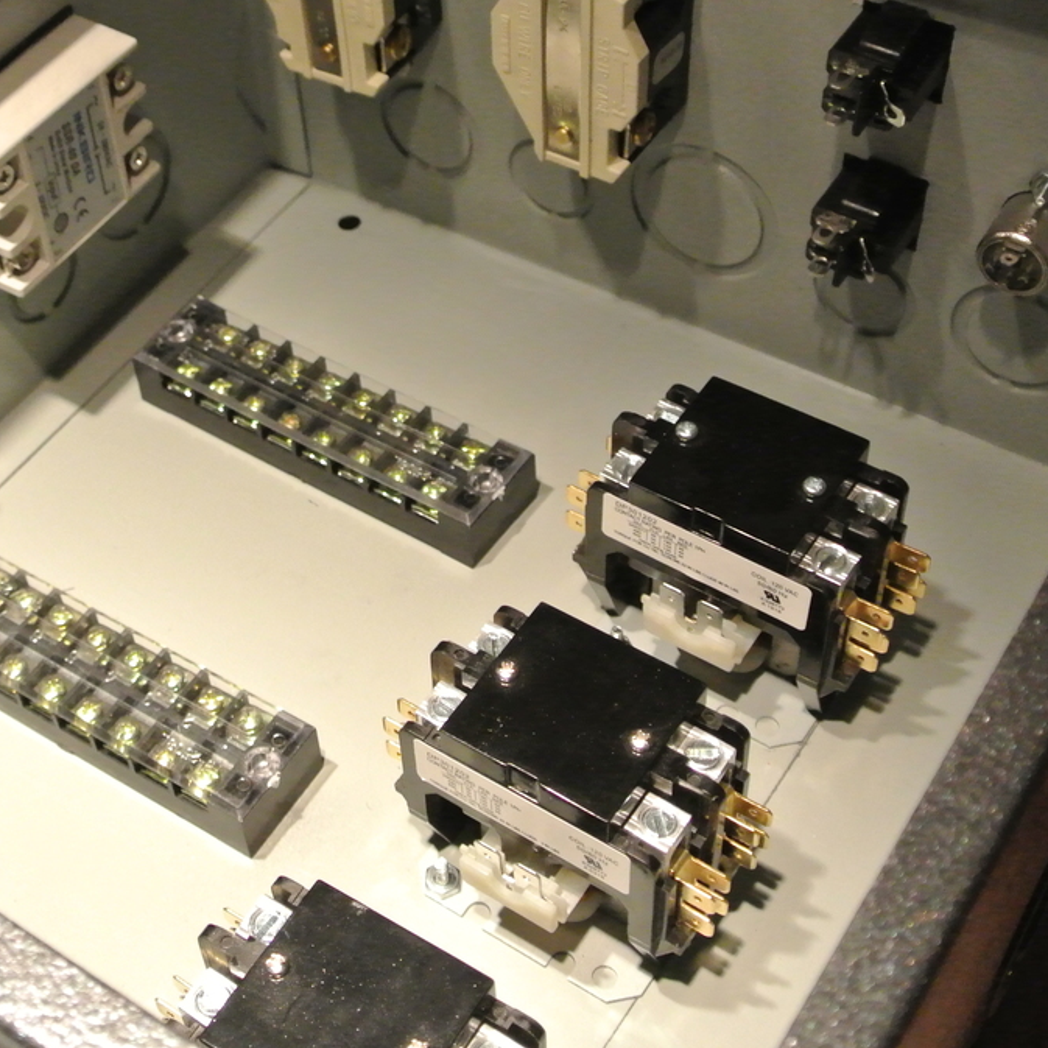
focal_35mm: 55
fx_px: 1884
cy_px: 476
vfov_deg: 31.1
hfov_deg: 30.8
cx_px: 319
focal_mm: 12.7
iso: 2000
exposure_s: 1/125
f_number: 3.8
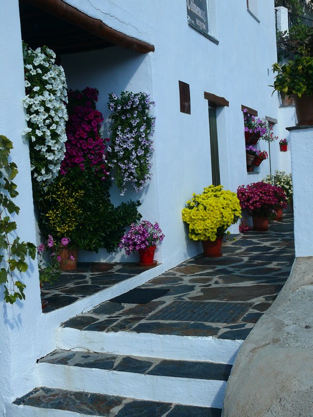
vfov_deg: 43.0
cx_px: 156
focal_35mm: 44
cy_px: 208
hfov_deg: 32.9
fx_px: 531
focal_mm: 9.3
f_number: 4.5
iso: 100
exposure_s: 1/200
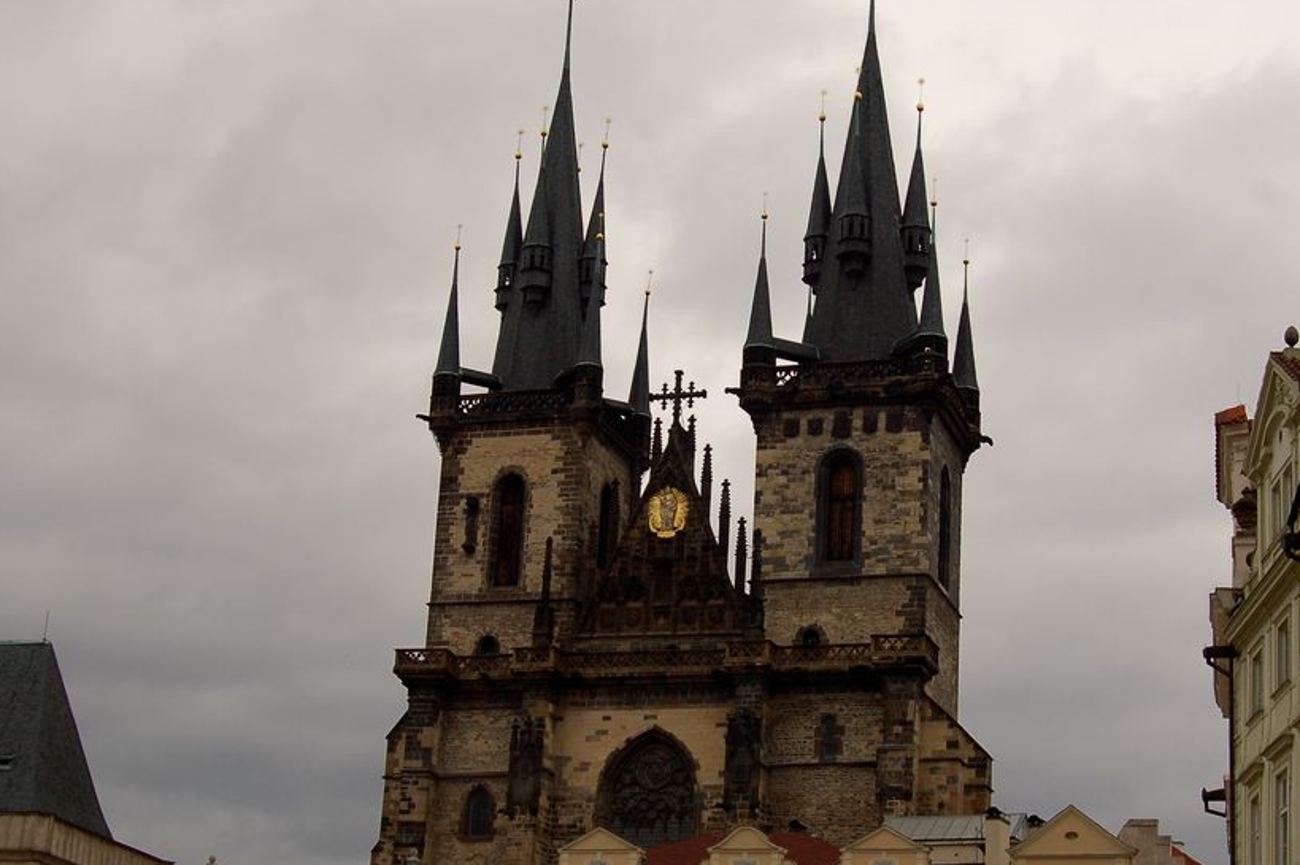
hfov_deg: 30.7
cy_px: 469
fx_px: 2368
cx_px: 738
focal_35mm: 66
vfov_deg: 20.7
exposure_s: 1/1000
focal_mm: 35
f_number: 9
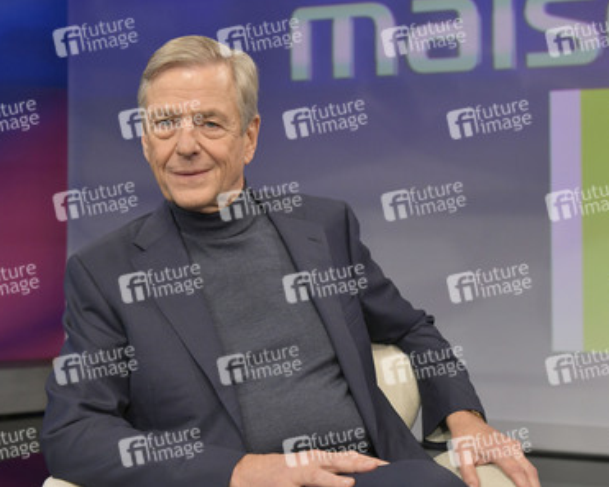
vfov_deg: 26.7
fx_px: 1028
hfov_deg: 33.0
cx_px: 282
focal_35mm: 57
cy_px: 243
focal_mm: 50
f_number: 5.6
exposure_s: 1/200
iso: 1600
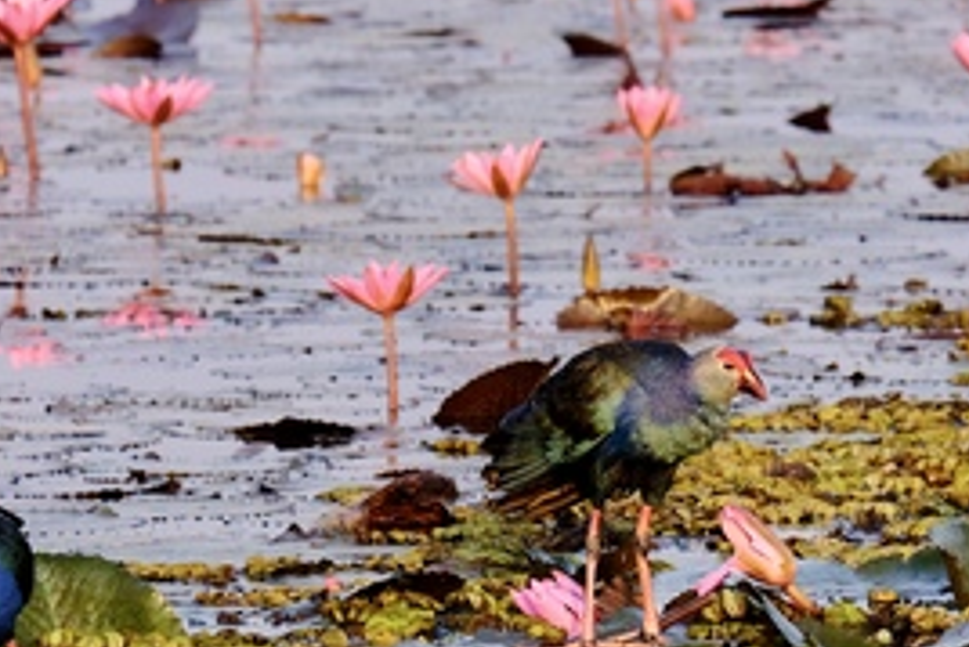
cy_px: 389
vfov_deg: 2.3
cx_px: 390
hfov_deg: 3.5
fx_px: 15943
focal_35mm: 592
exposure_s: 1/140
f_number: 8
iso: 400
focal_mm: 230
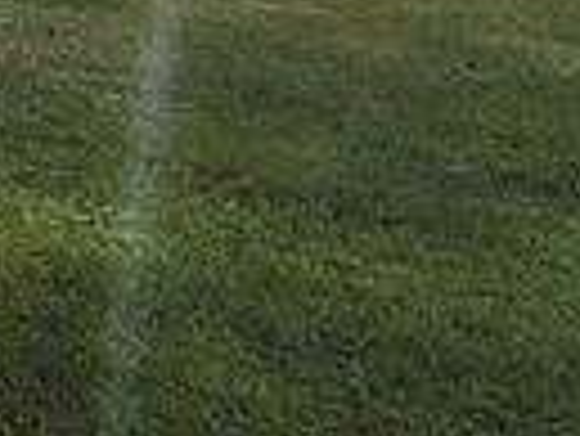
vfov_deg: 10.1
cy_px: -629
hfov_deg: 10.9
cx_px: -1102
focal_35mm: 127
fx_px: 2130
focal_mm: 2.13
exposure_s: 1/905
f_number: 2.2
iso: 100
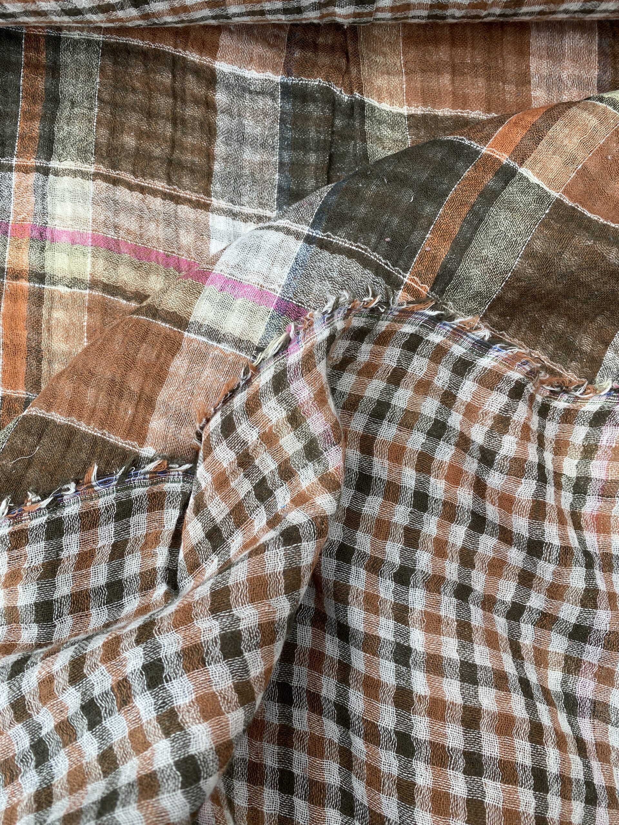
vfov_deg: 67.3
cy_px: 412
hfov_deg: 53.1
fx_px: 620
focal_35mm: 26
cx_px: 310
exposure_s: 1/129
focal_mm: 4.25
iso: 32
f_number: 1.8
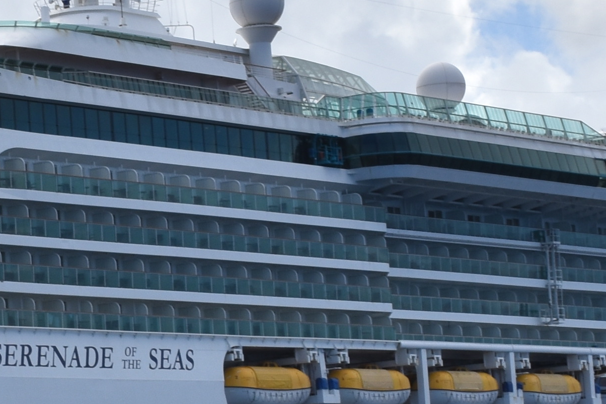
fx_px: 2980
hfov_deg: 11.5
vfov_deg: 7.8
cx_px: 54
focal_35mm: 177
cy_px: 254
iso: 100
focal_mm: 24
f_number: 14
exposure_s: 1/200
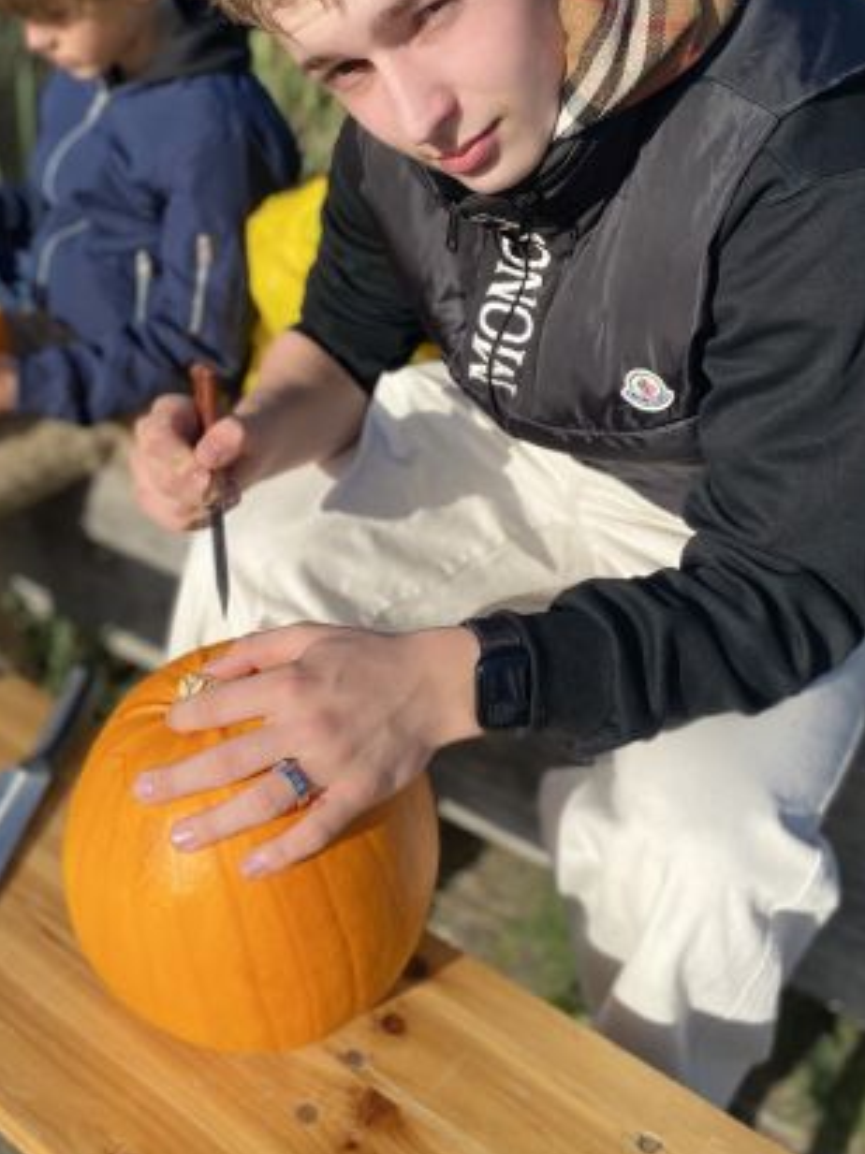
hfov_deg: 37.7
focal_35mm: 38
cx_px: 444
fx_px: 1267
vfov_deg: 48.3
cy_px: 402
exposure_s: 1/2625
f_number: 1.8
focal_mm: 4.25
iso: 32
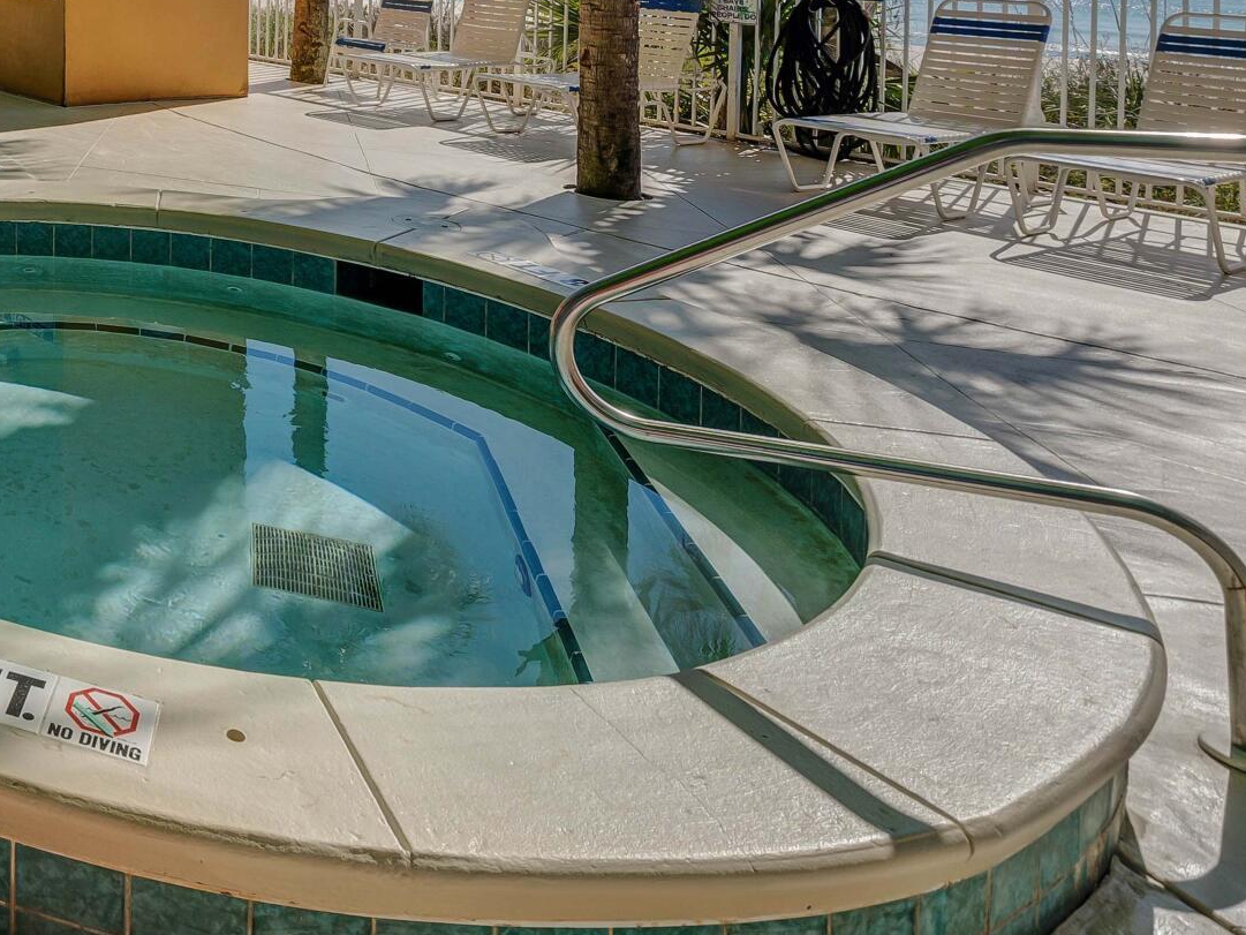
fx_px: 1152
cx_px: -219
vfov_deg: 37.0
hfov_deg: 41.1
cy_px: -99
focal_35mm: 32
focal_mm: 12
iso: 100
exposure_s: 1/1600
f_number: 5.6
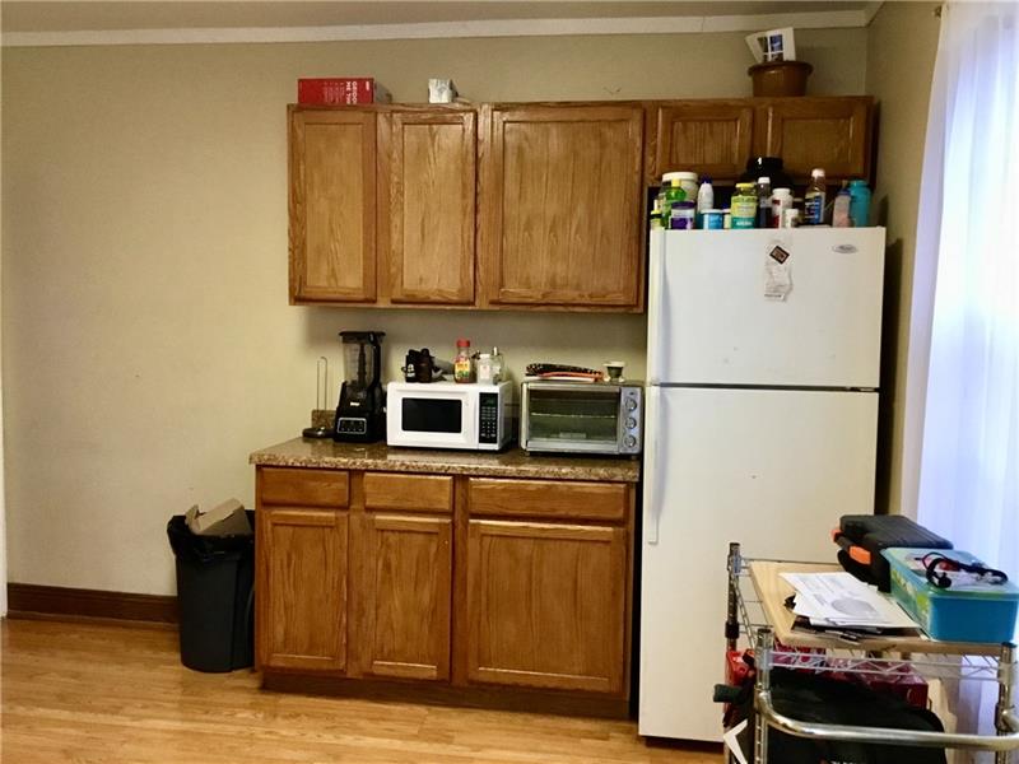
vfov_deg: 45.4
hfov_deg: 58.4
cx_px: 510
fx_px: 913
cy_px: 382
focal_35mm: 31
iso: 160
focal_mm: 3.3
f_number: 2.4
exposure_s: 1/30
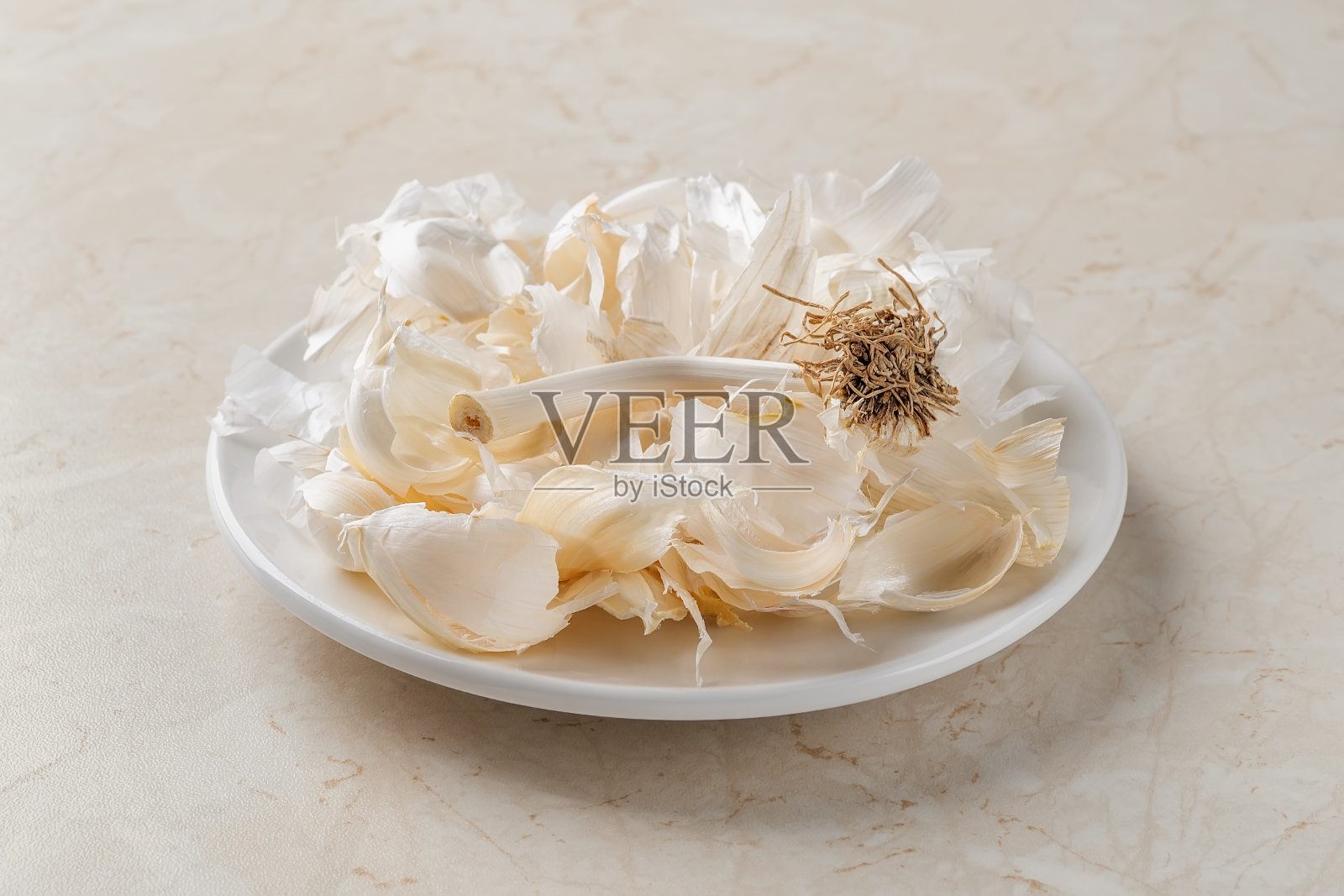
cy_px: 448
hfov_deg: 33.4
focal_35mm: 60
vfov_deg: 22.6
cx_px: 672
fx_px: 2240
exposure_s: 1/160
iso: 100
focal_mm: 60
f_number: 14
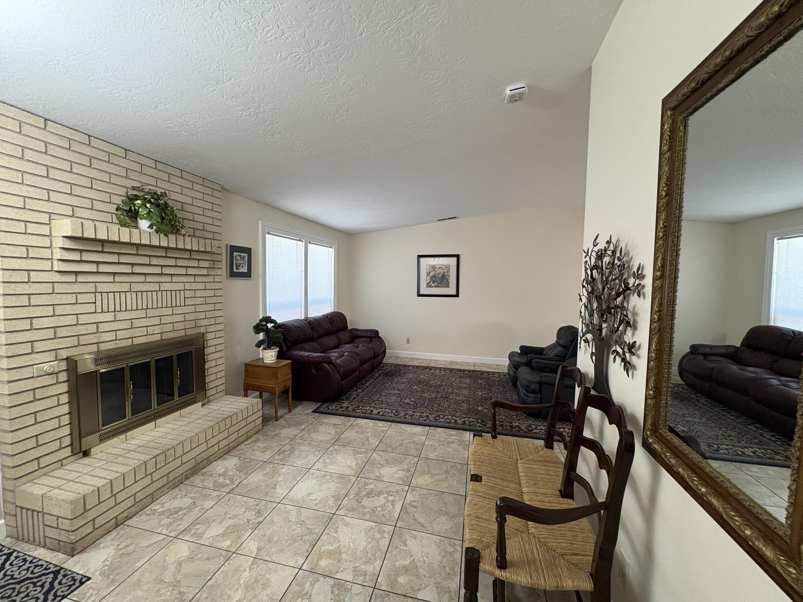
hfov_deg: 102.1
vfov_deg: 85.7
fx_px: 325
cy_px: 301
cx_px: 402
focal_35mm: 14
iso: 250
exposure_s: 1/60
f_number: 2.2
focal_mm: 2.22
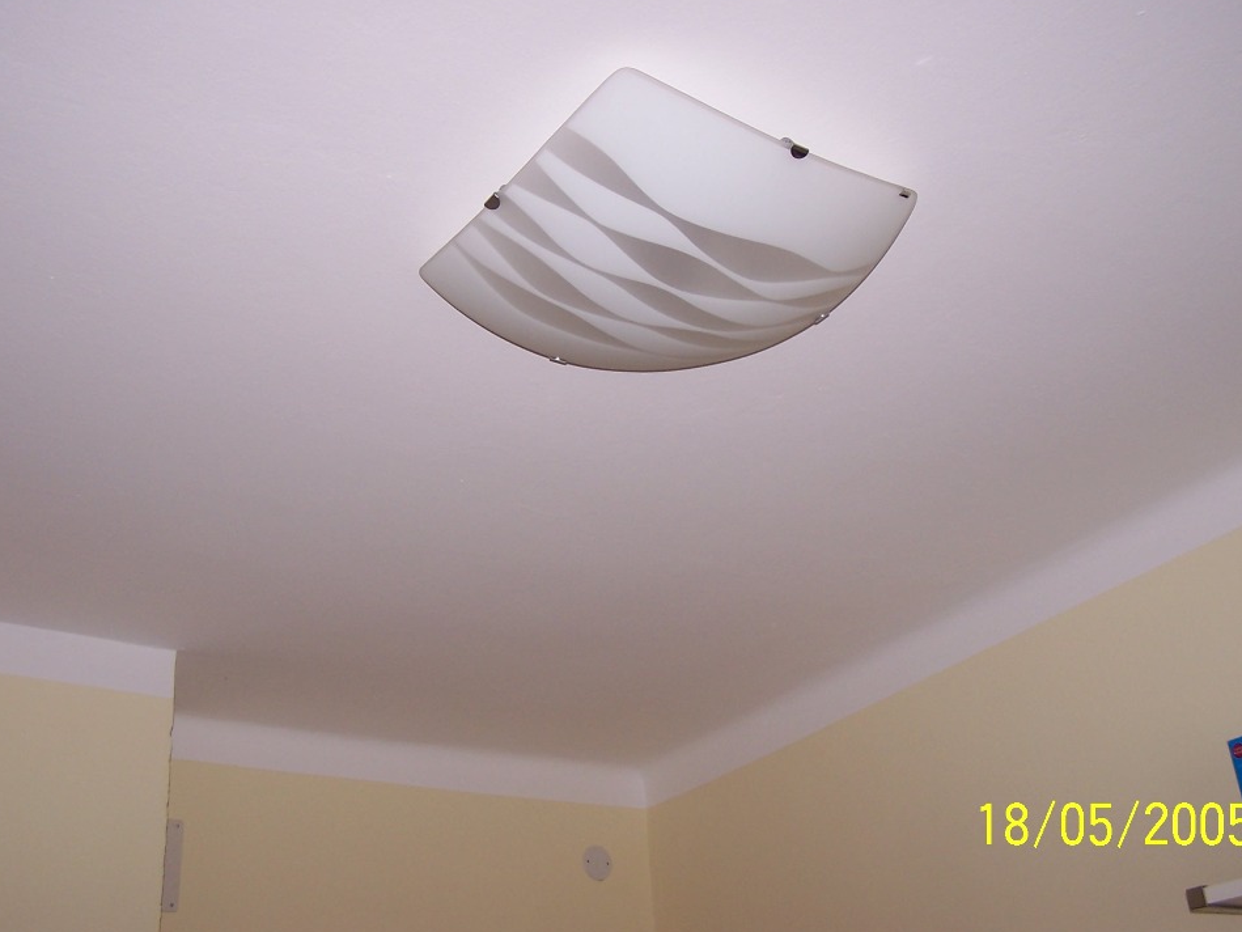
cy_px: 446
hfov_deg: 45.7
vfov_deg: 35.1
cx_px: 658
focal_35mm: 41
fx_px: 1471
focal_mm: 6.3
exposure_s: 1/45
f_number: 2.8
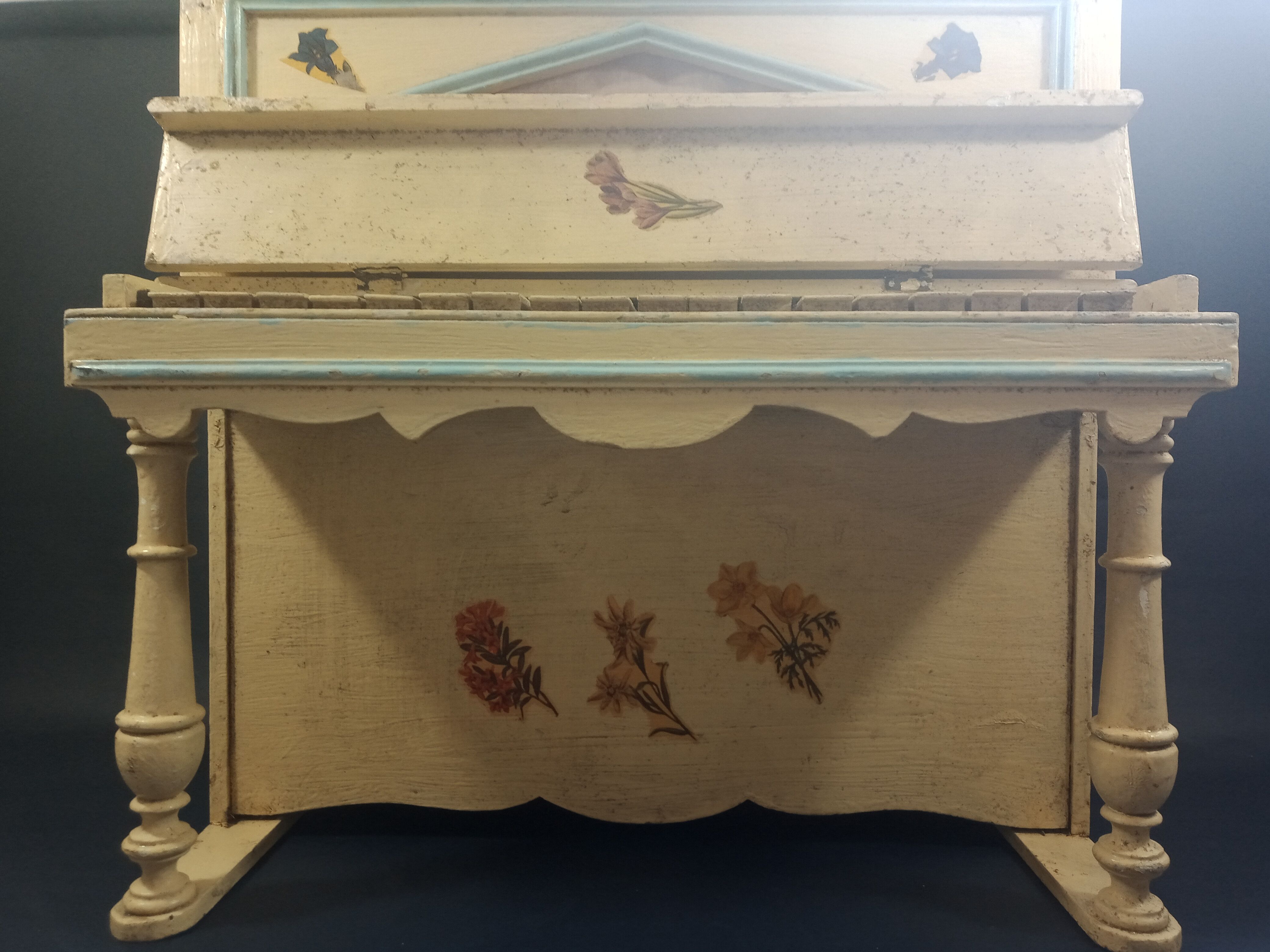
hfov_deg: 65.3
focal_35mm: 27
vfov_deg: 51.4
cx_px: 635
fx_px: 991
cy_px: 476
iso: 131
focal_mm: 3.54
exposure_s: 1/33.3
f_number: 2
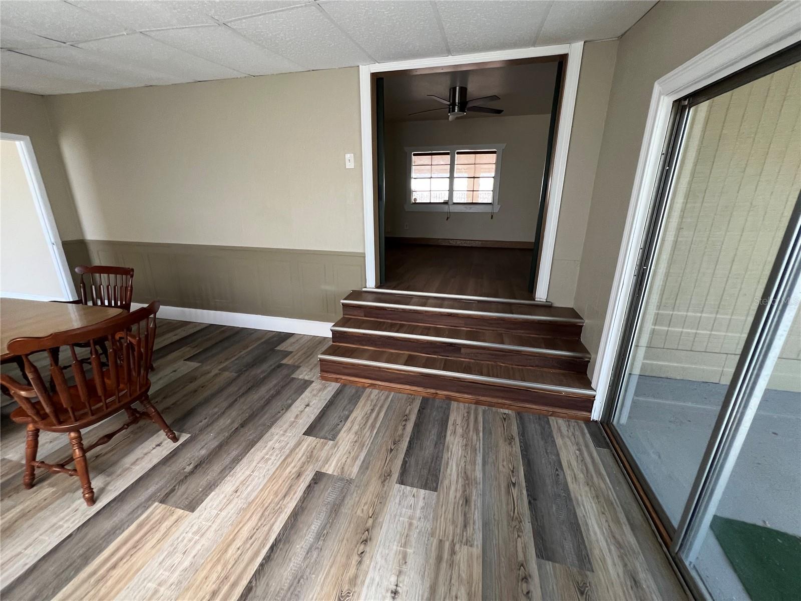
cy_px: 300
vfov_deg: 89.9
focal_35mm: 13
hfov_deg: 106.2
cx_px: 400
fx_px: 301
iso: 200
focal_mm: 1.57
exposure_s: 1/99
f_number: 1.8
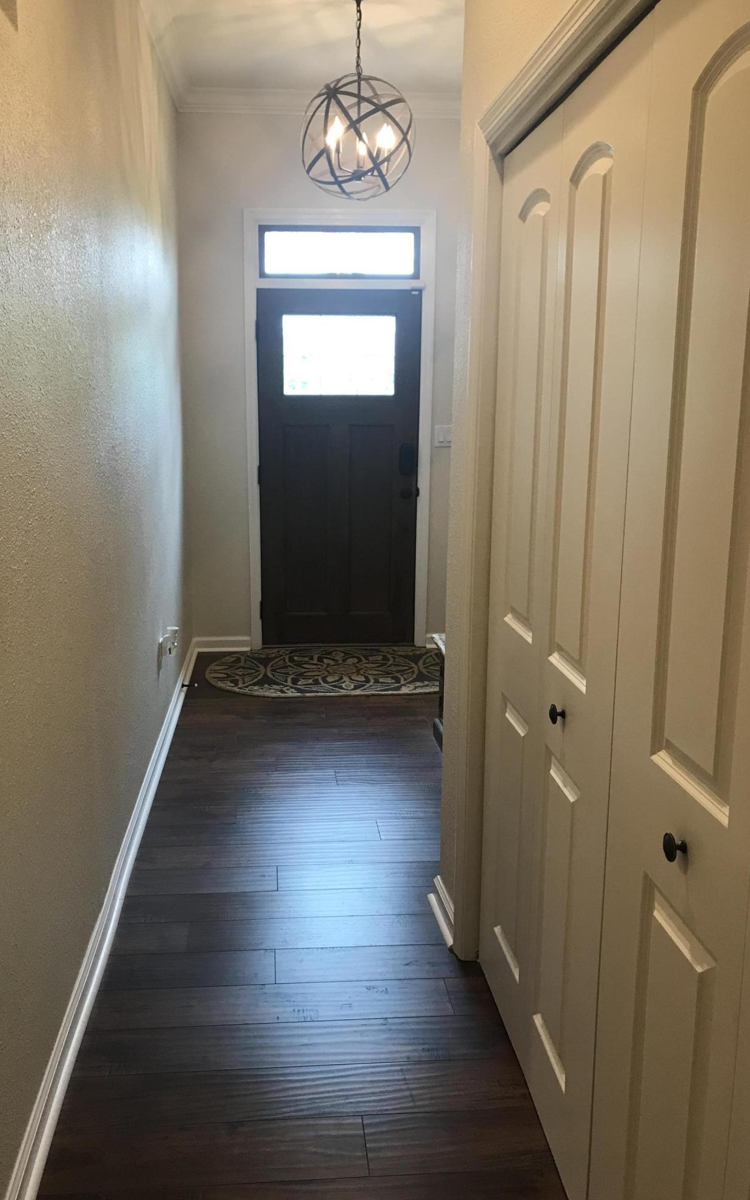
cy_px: 602
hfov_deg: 41.8
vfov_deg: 62.9
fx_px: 981
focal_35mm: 30
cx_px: 330
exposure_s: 1/30
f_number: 1.8
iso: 32
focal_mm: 3.99
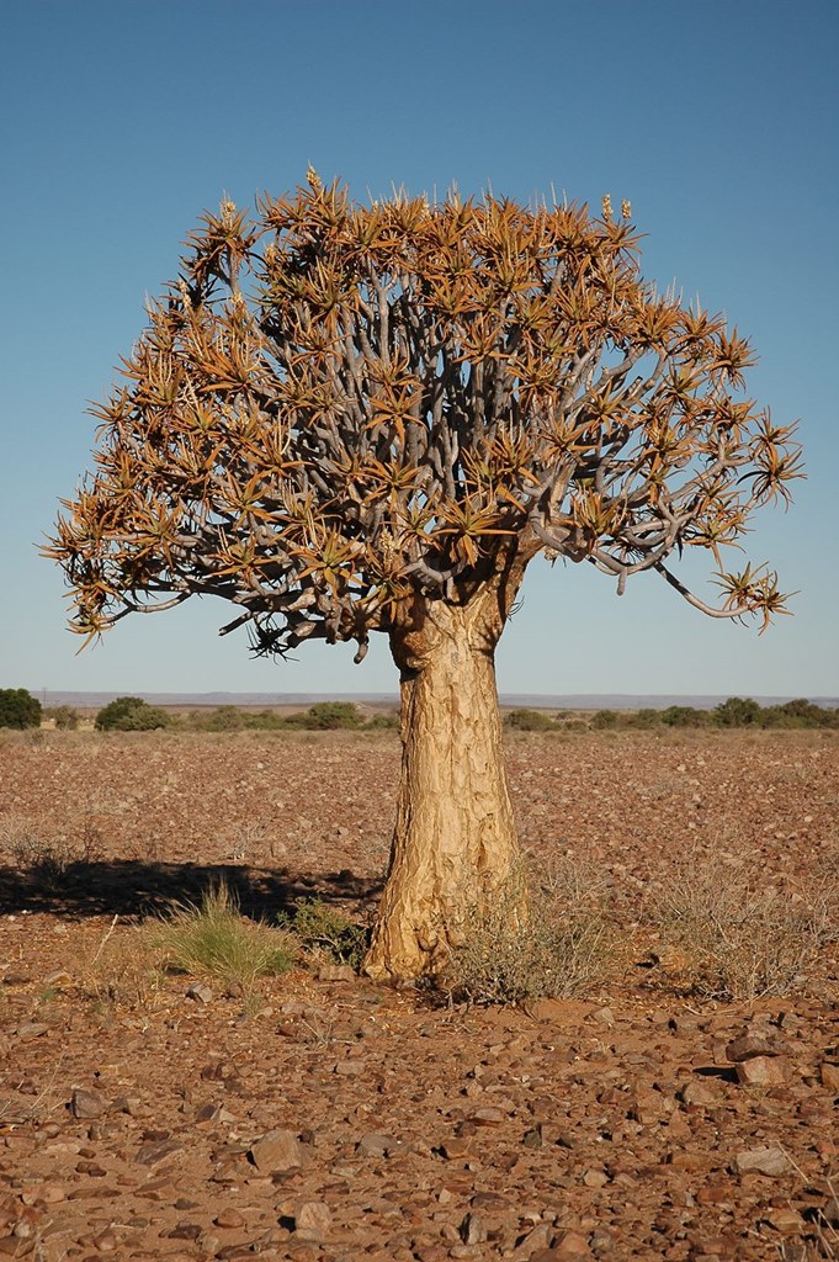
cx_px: 420
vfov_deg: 24.6
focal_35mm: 82
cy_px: 631
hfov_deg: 16.5
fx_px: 2889
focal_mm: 55
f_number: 5
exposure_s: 1/2000
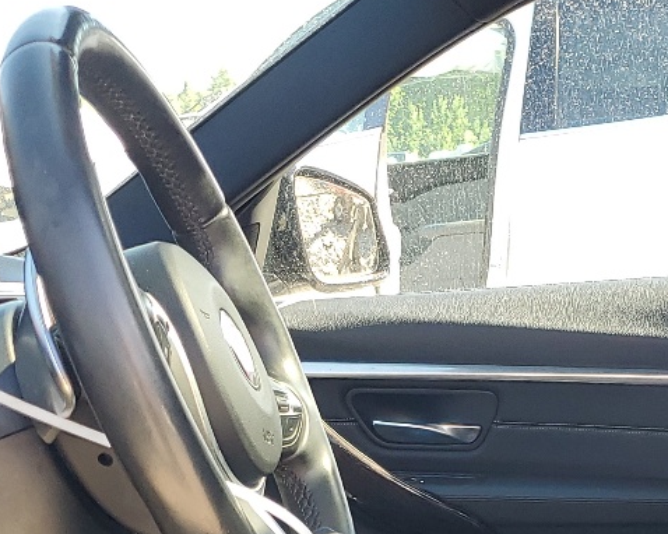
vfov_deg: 16.4
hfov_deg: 22.2
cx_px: 517
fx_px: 1680
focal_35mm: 85
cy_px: 818
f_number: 1.5
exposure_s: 1/169
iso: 50
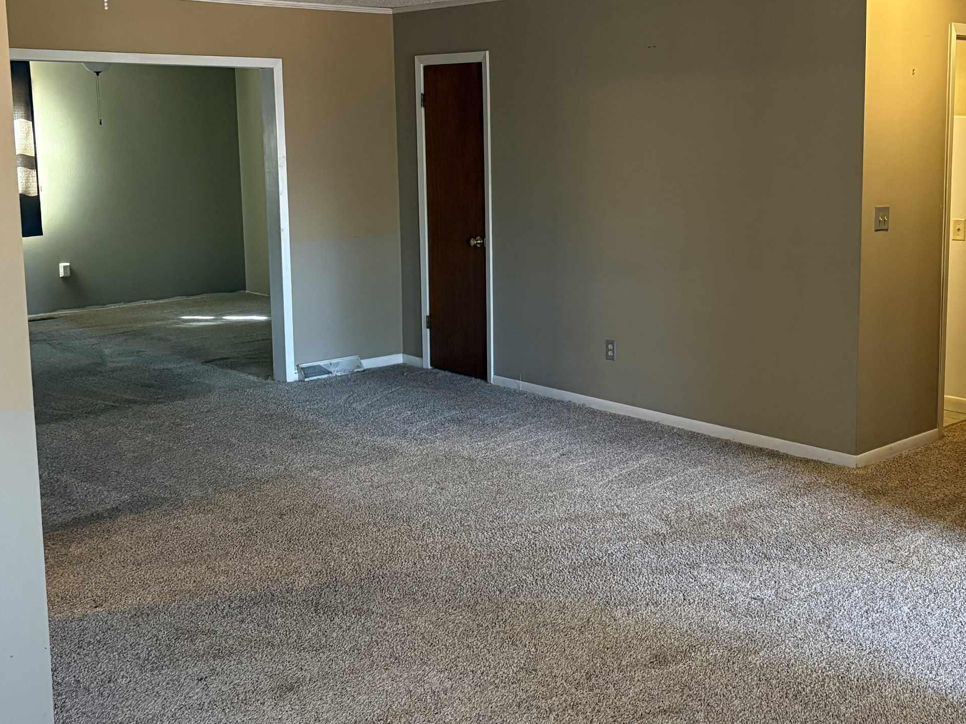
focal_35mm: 42
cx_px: 538
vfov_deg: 34.2
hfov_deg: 44.7
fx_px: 1172
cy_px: 283
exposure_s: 1/60
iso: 400
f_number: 1.6
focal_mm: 5.96
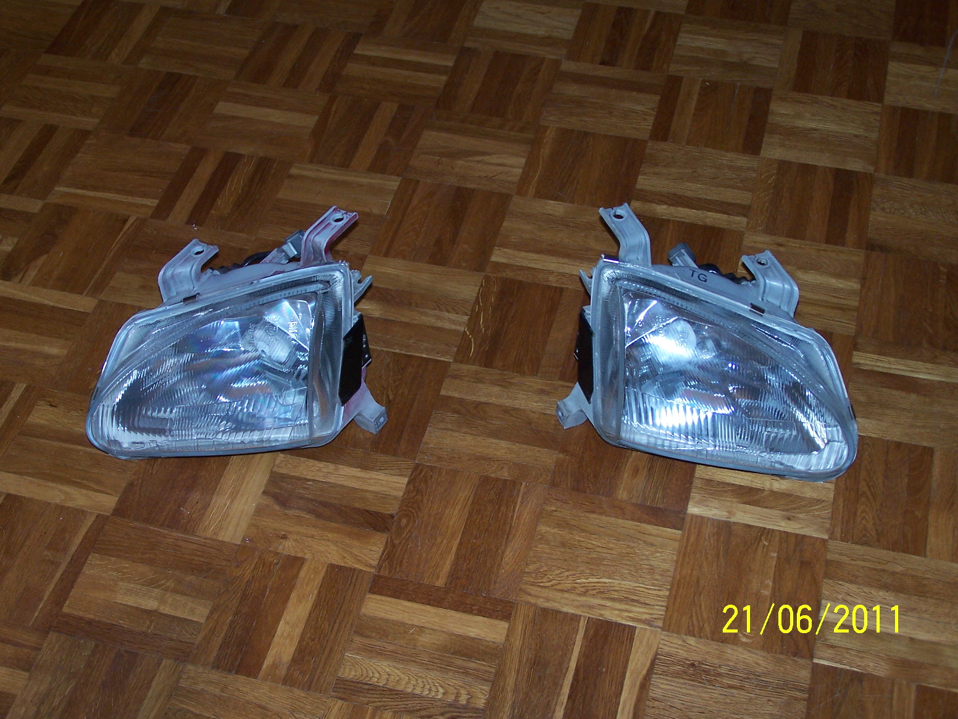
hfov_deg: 34.3
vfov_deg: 26.1
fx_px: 1550
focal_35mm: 56
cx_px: 479
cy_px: 360
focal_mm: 9.3
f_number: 3.1
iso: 140
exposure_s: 1/60
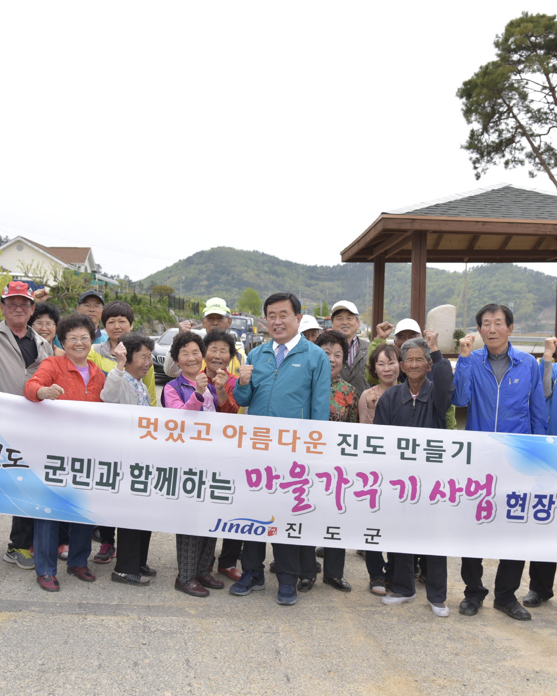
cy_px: 348
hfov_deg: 34.9
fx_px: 886
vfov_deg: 42.9
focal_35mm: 43
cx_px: 292
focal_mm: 30
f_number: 4.5
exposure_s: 1/125
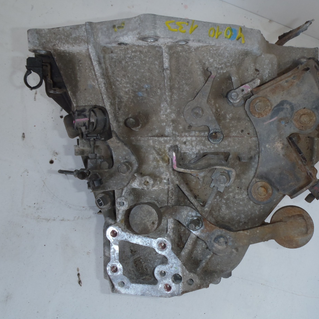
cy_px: 162
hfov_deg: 48.3
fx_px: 354
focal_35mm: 34
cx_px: 184
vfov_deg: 48.4
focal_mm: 5
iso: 100
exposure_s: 1/30
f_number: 3.9
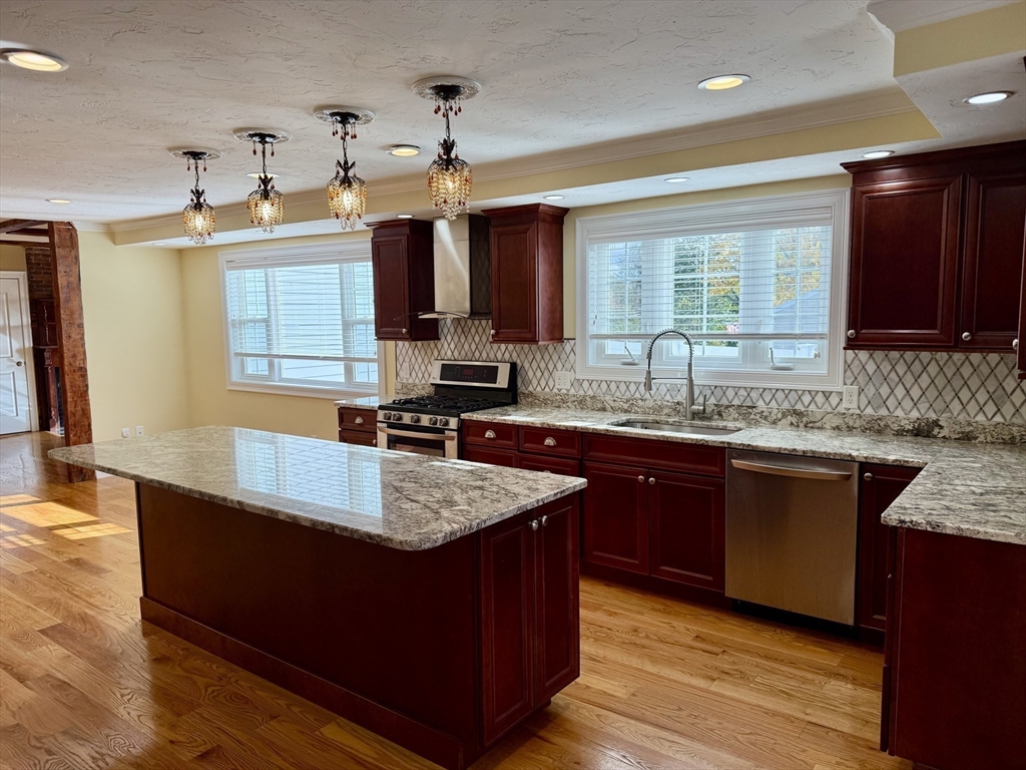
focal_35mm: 24
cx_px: 513
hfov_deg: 71.6
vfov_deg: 56.8
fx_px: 711
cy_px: 385
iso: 100
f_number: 1.78
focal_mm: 6.76
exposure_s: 1/660
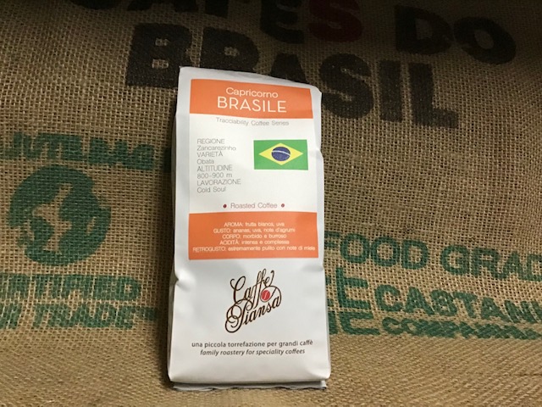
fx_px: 485
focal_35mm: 31
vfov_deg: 45.4
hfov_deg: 58.4
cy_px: 204
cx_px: 271
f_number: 2.4
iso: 250
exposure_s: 1/17
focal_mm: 3.3
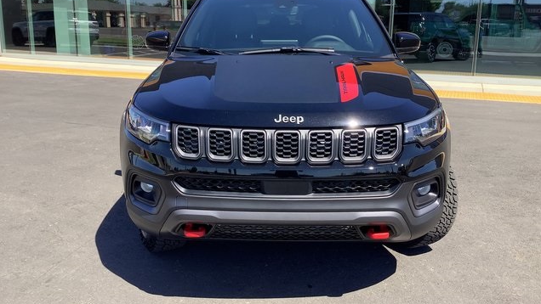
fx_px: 488
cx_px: 271
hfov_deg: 58.0
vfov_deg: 34.6
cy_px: 123
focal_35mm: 34
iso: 25
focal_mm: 3.3
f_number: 2.4
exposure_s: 1/347
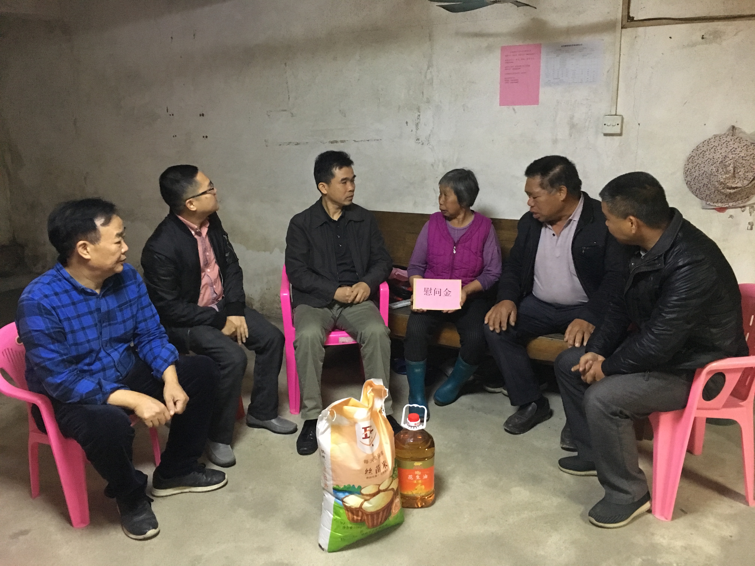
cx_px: 378
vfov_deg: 48.2
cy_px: 283
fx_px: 633
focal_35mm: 29
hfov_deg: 61.7
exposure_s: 1/17
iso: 400
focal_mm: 4.15
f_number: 2.2
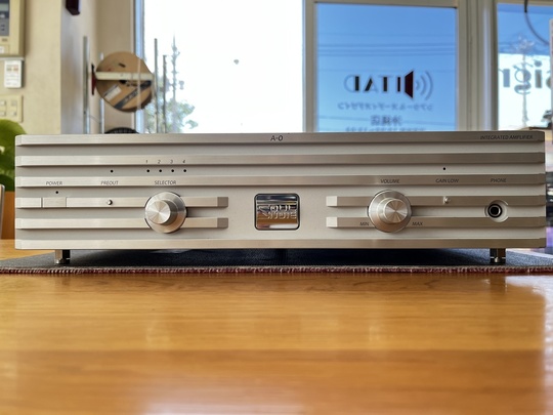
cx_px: 276
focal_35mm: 26
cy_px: 208
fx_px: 415
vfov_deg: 53.1
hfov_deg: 67.3
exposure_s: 1/183
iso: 50
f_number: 1.6
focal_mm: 5.1
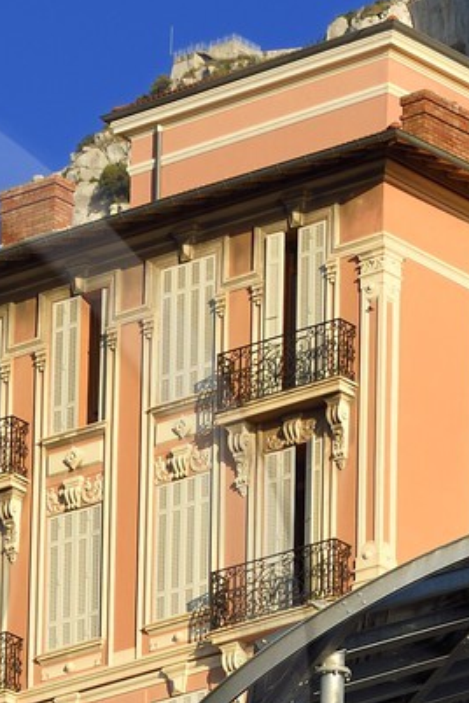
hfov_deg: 2.4
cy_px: 729
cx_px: -411
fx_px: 11275
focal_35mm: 577
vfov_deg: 3.6
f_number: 11
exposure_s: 1/250
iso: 200
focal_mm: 145
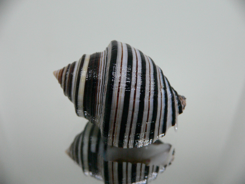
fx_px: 248
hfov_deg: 52.6
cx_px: 122
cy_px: 92
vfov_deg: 40.7
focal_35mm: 35
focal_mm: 4.6
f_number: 2.8
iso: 200
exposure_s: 1/50
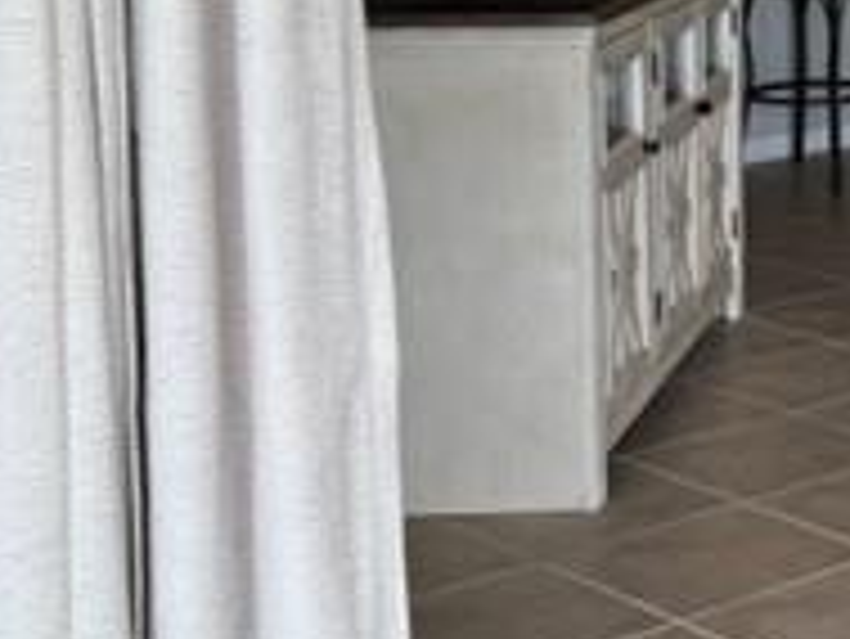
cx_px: 1363
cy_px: -54
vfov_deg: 16.3
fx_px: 2162
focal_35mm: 88
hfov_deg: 18.9
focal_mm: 5.7
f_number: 1.5
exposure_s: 1/121
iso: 50
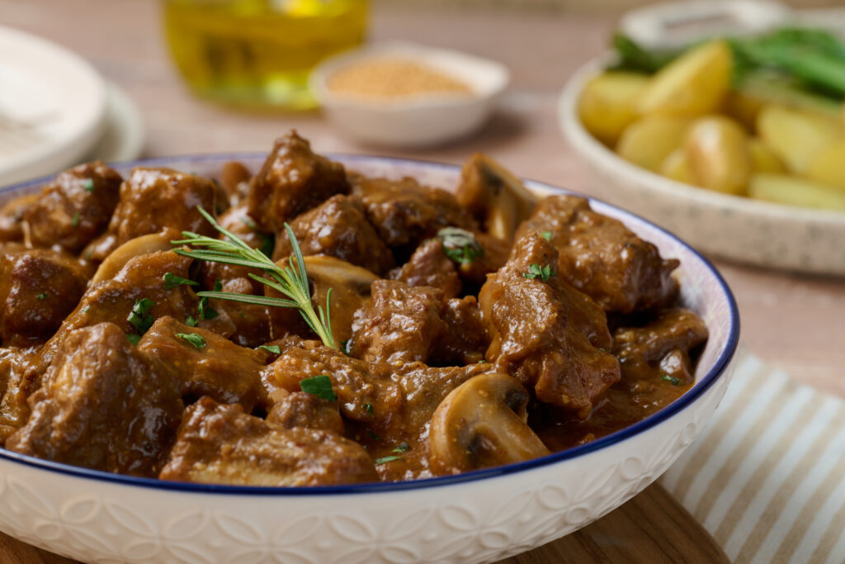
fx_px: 2465
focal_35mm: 105
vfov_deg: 13.0
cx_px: 422
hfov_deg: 19.5
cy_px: 282
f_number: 11
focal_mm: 105
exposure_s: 1/125
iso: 125
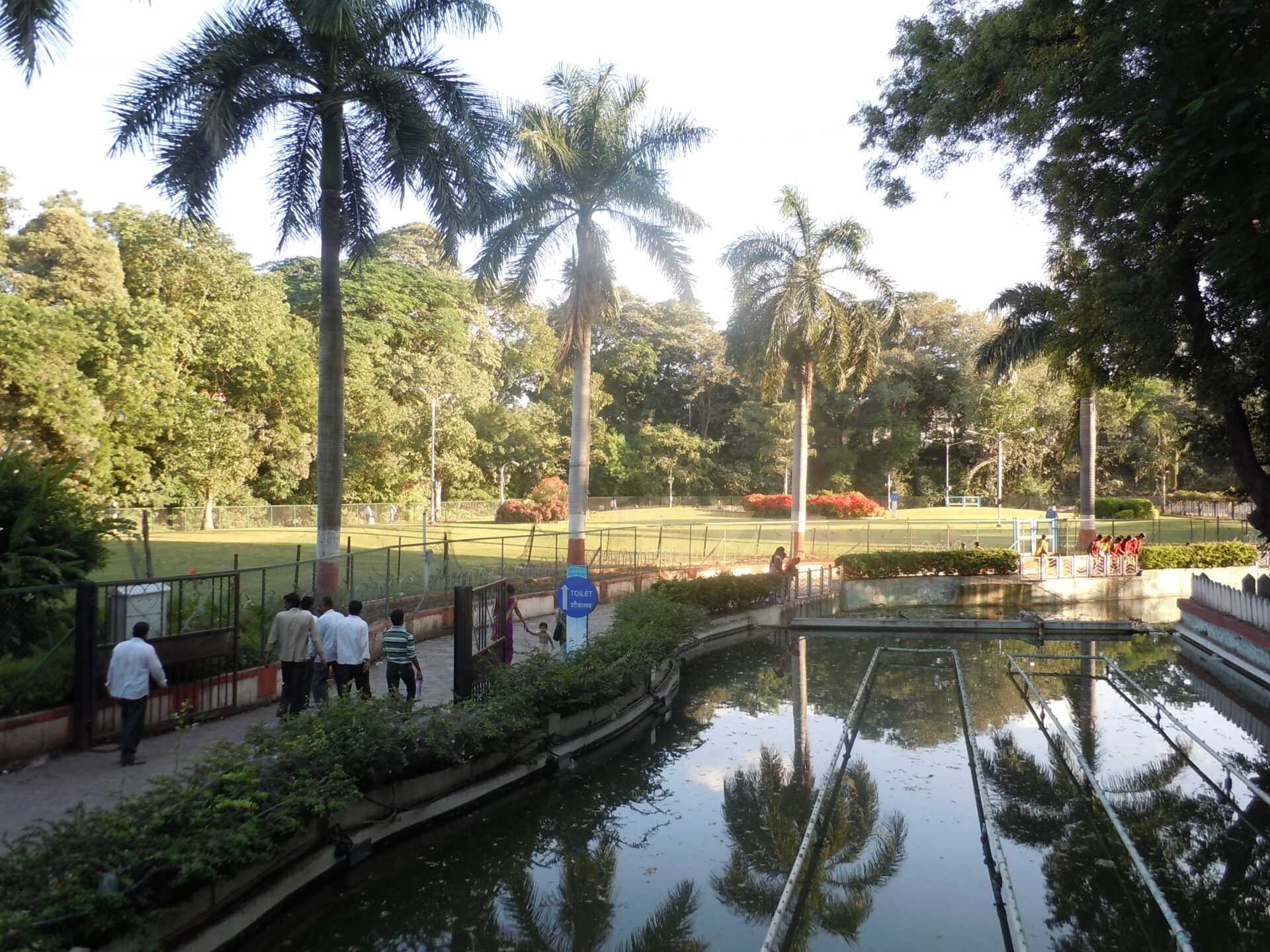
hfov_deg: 63.4
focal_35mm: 28
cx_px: 635
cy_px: 476
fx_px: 1027
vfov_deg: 49.7
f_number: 3.7
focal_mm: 5
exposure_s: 1/80
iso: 100
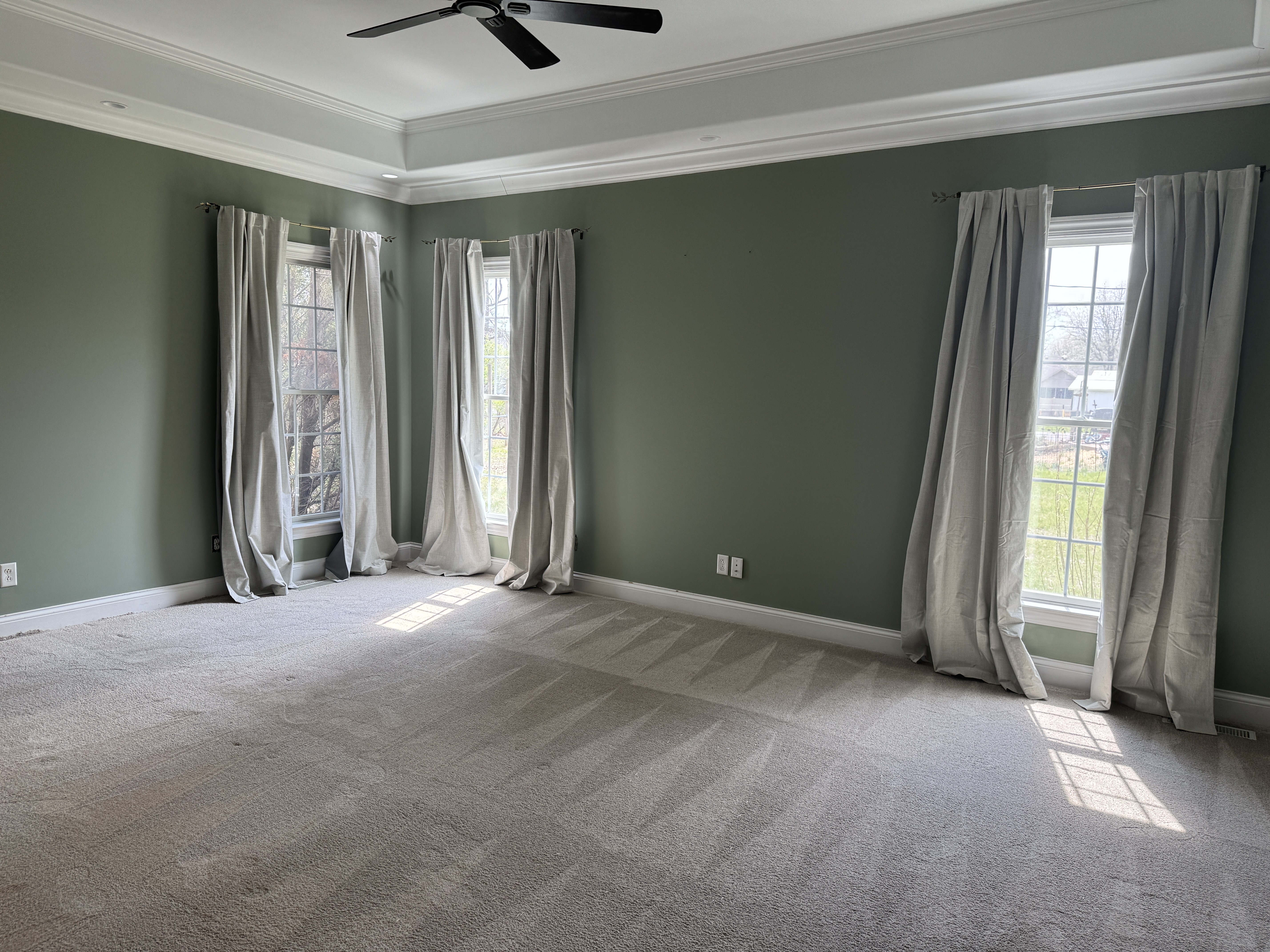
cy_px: 476
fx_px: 881
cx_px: 635
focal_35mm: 24
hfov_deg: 71.6
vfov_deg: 56.8
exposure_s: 1/168
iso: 100
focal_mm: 6.76
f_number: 1.78
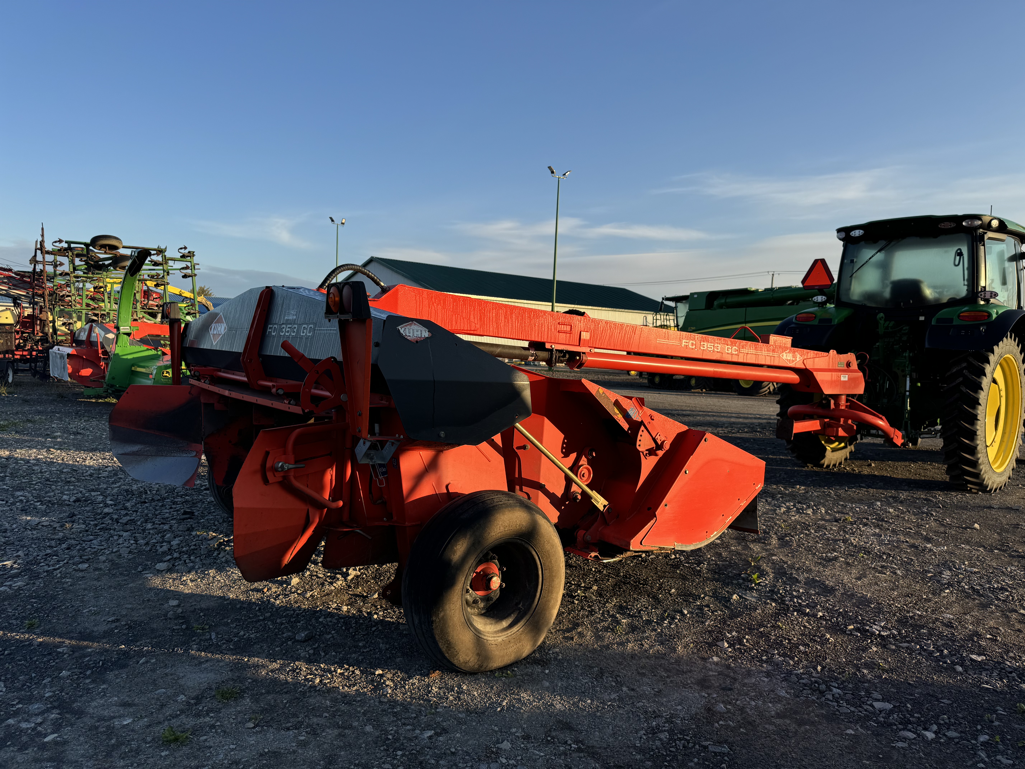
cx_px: 512
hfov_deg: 71.6
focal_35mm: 24
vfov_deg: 56.8
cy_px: 384
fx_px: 711
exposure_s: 1/1678
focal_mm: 6.76
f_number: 1.78
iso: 80
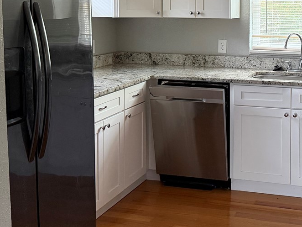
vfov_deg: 24.9
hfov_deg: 32.5
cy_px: 50
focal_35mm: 58
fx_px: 506
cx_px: 232
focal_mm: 6.76
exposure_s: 1/60
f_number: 1.78
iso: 500
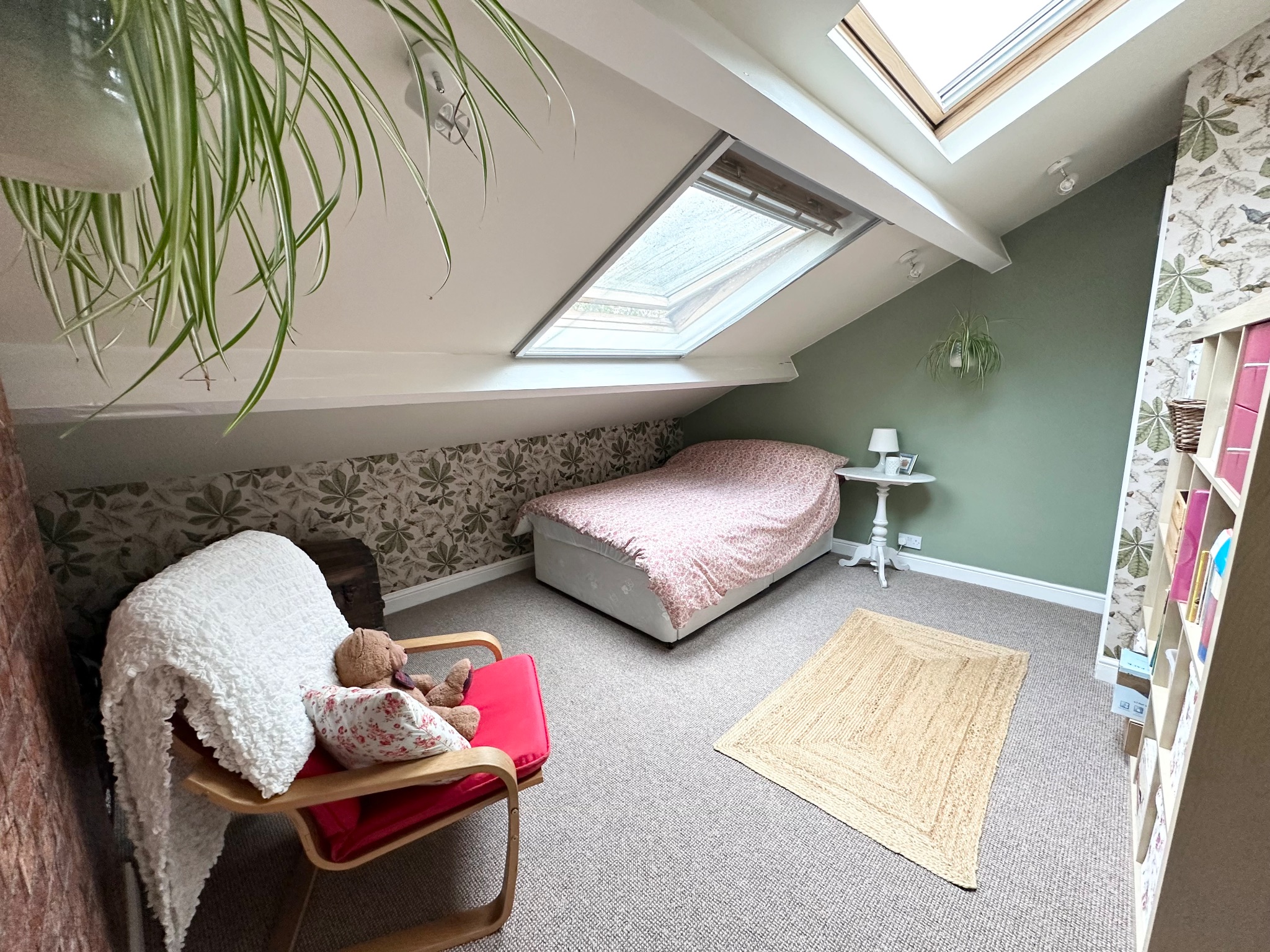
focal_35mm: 14
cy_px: 476
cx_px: 635
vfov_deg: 85.7
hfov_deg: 102.1
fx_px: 514
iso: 200
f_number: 2.2
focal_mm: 2.22
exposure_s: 1/100
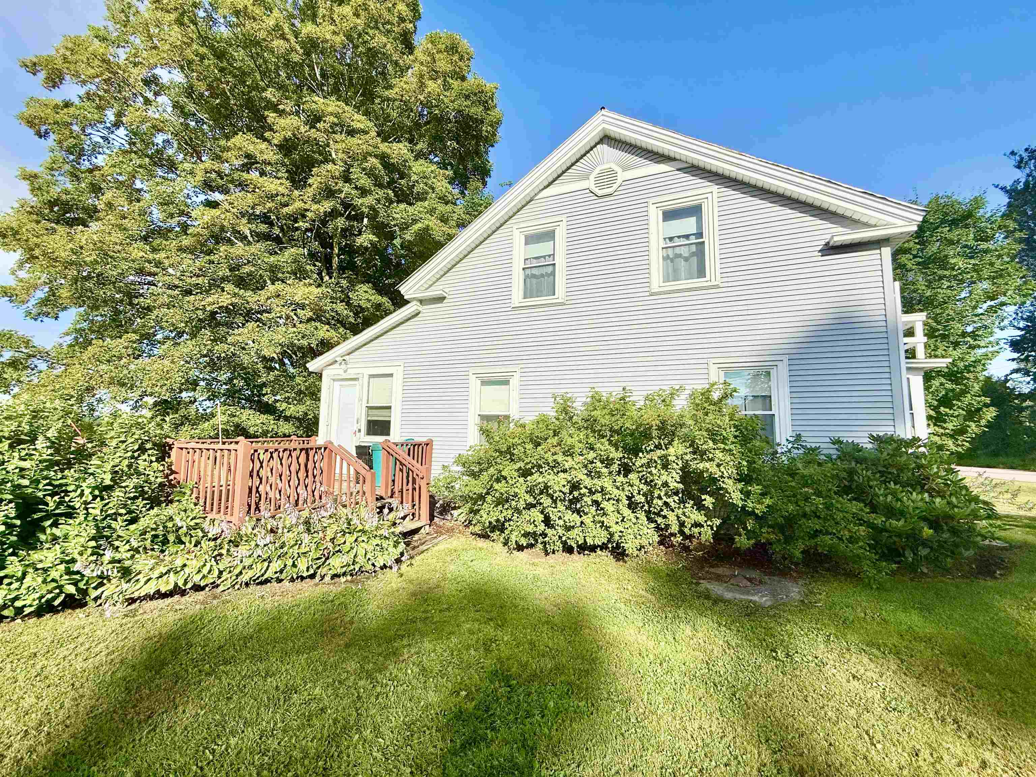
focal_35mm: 14
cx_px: 518
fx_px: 419
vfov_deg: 85.7
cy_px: 388
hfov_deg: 102.1
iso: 50
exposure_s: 1/4762
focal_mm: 2.22
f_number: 2.2
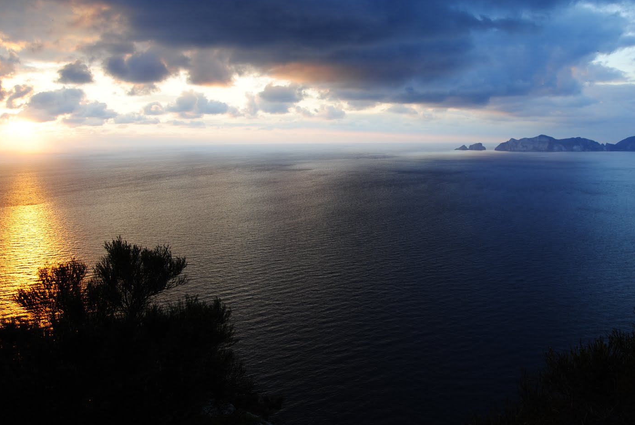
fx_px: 547
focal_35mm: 31
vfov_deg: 42.4
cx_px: 333
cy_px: 192
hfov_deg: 60.2
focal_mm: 18
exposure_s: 1/60
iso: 100
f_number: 4
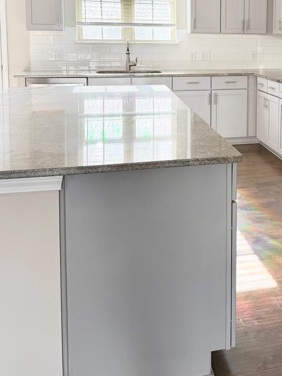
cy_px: 78
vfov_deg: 42.9
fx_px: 456
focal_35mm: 42
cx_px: 241
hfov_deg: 33.0
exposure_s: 1/171
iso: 80
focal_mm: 6.76
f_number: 1.78
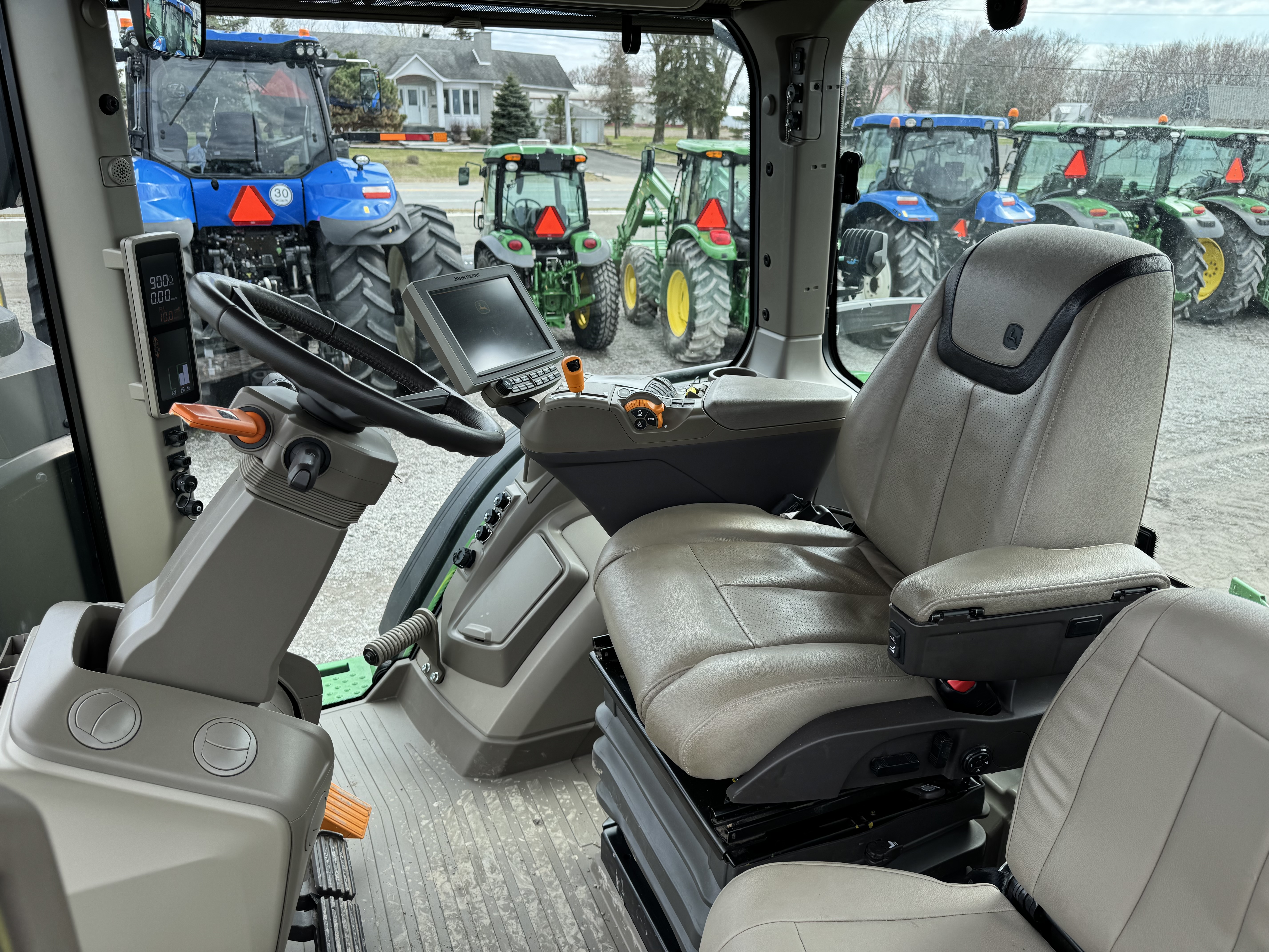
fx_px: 880
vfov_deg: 56.8
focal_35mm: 24
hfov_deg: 71.6
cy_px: 476
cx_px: 634
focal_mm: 6.76
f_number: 1.78
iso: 80
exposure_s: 1/756
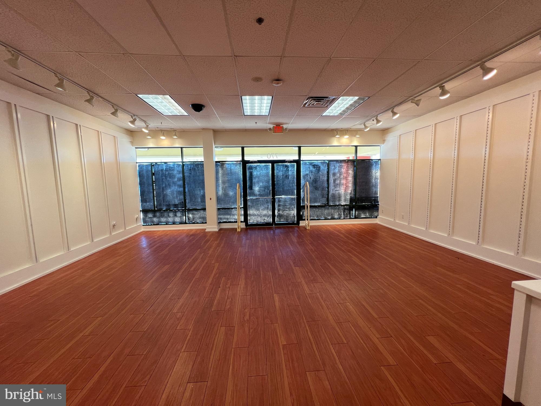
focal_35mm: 13
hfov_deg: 106.2
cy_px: 203
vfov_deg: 89.9
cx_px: 270
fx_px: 203
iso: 100
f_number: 1.8
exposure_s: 1/120
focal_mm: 1.57
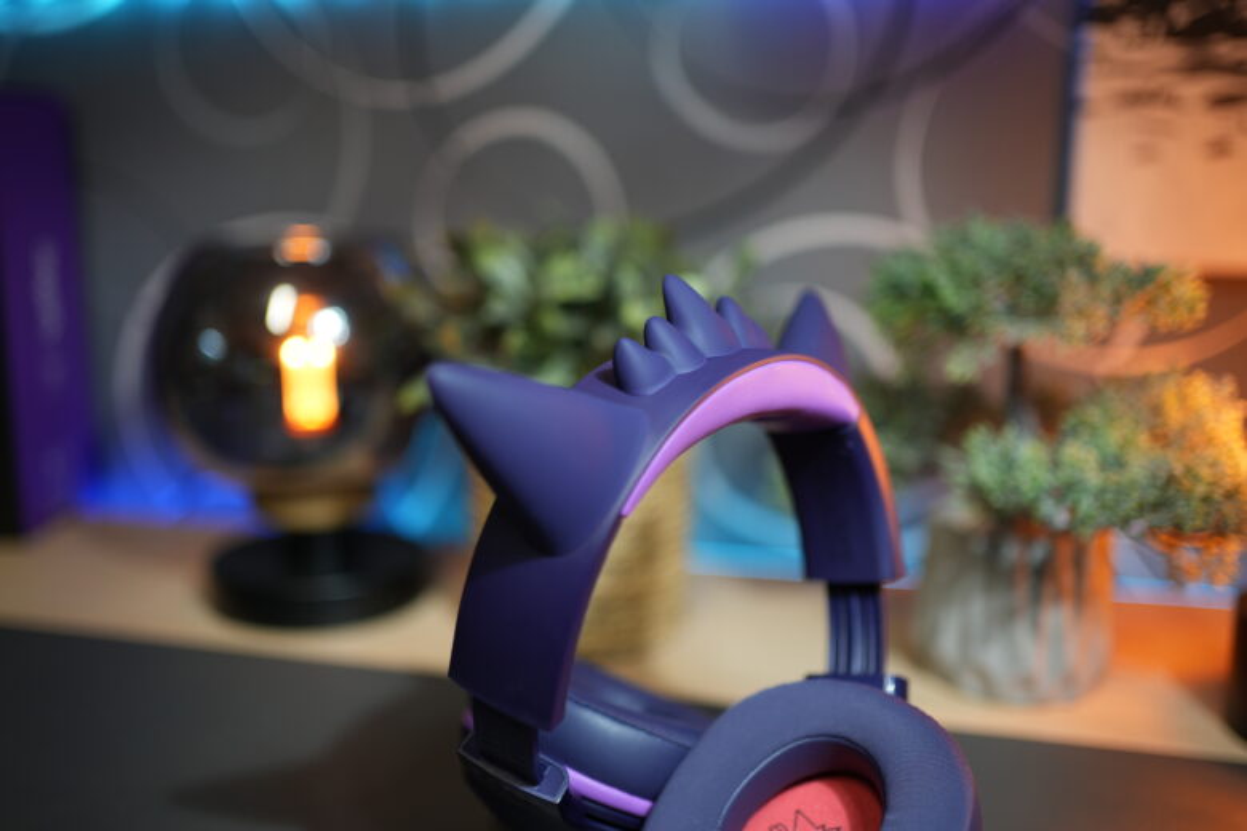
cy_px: 416
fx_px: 1212
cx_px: 624
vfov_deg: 37.9
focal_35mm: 35
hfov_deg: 54.4
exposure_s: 1/80
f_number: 1.8
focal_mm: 35
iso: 100
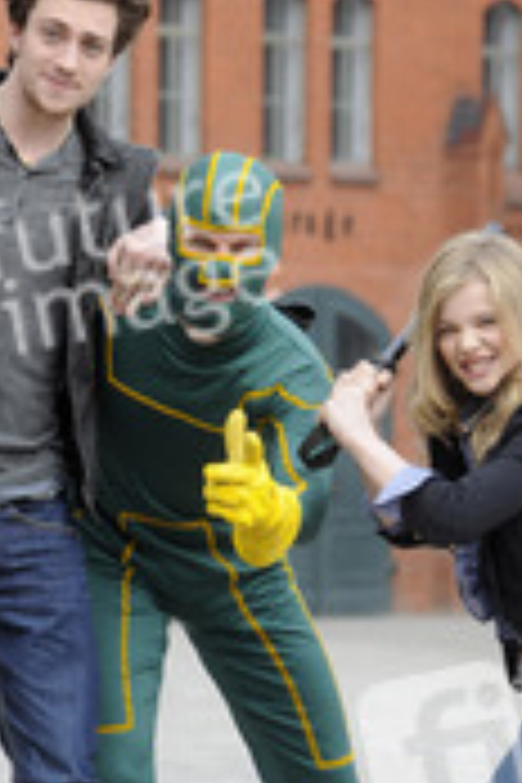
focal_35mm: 334
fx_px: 7264
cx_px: 180
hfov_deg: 4.1
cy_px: 504
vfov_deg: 6.2
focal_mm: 145
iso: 320
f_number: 8
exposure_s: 1/250
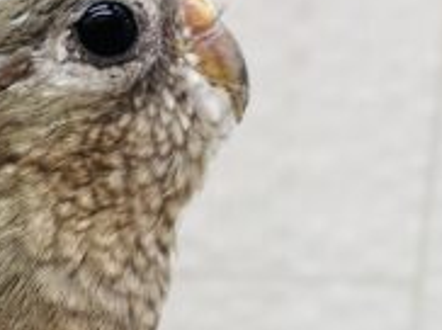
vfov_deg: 15.9
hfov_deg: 19.0
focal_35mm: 88
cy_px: 427
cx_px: -262
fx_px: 1122
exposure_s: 1/100
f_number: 1.8
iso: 80
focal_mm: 4.25
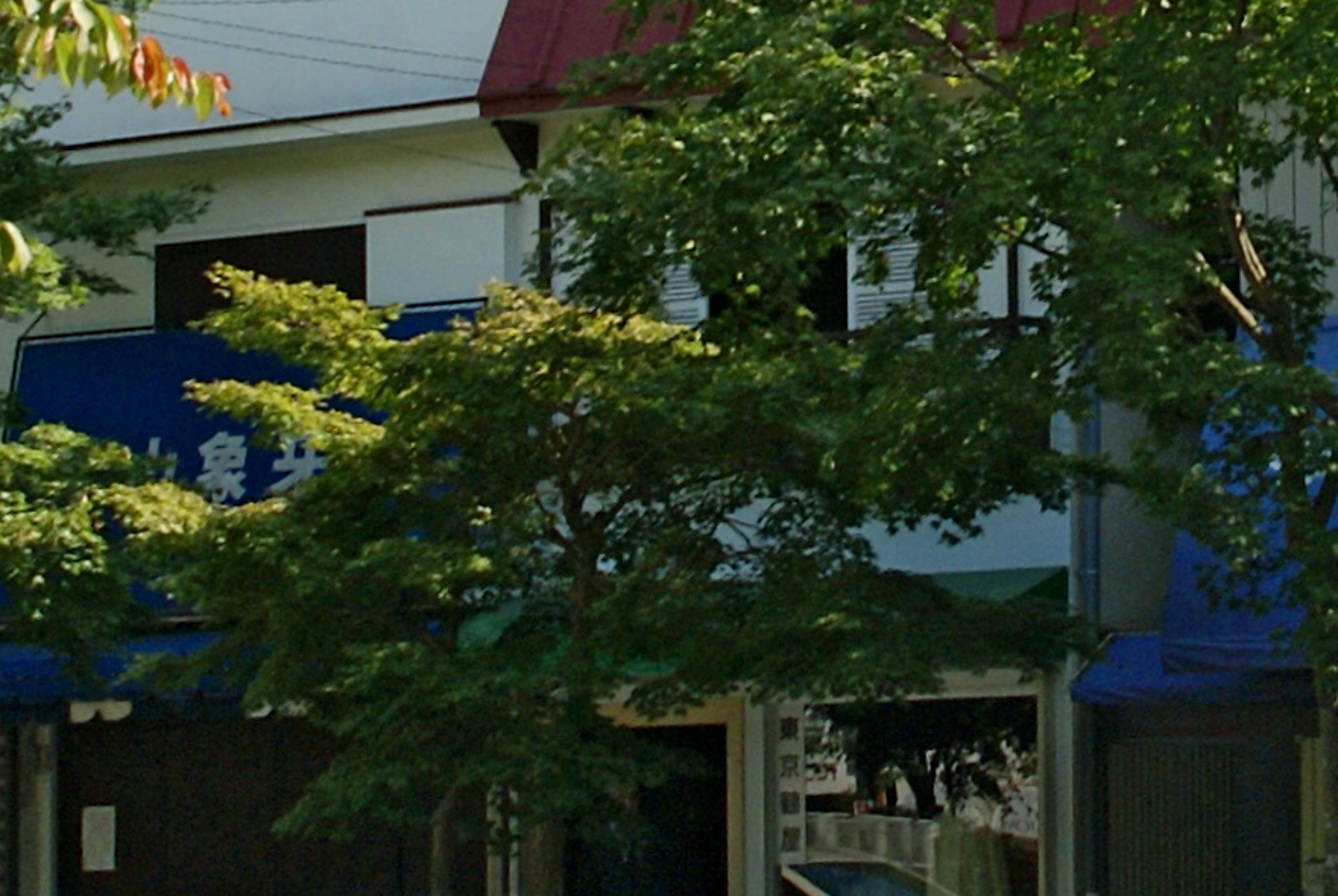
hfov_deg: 14.1
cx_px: 1015
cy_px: -137
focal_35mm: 145
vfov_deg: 9.4
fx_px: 5396
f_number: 7.1
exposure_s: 1/100
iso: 100
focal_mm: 22
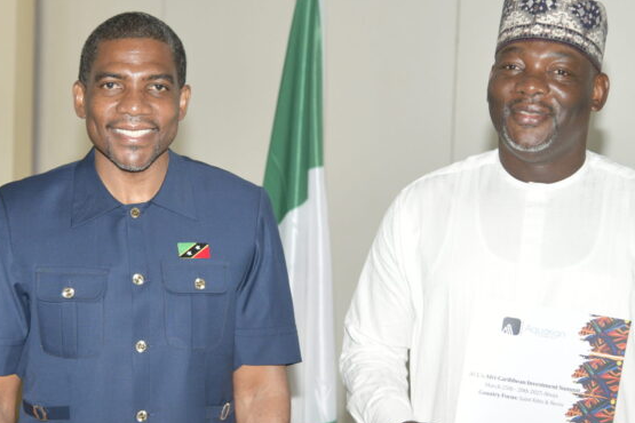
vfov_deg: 12.8
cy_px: 269
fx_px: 1887
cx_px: 168
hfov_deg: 19.0
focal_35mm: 107
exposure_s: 1/250
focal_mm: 58
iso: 640
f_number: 4
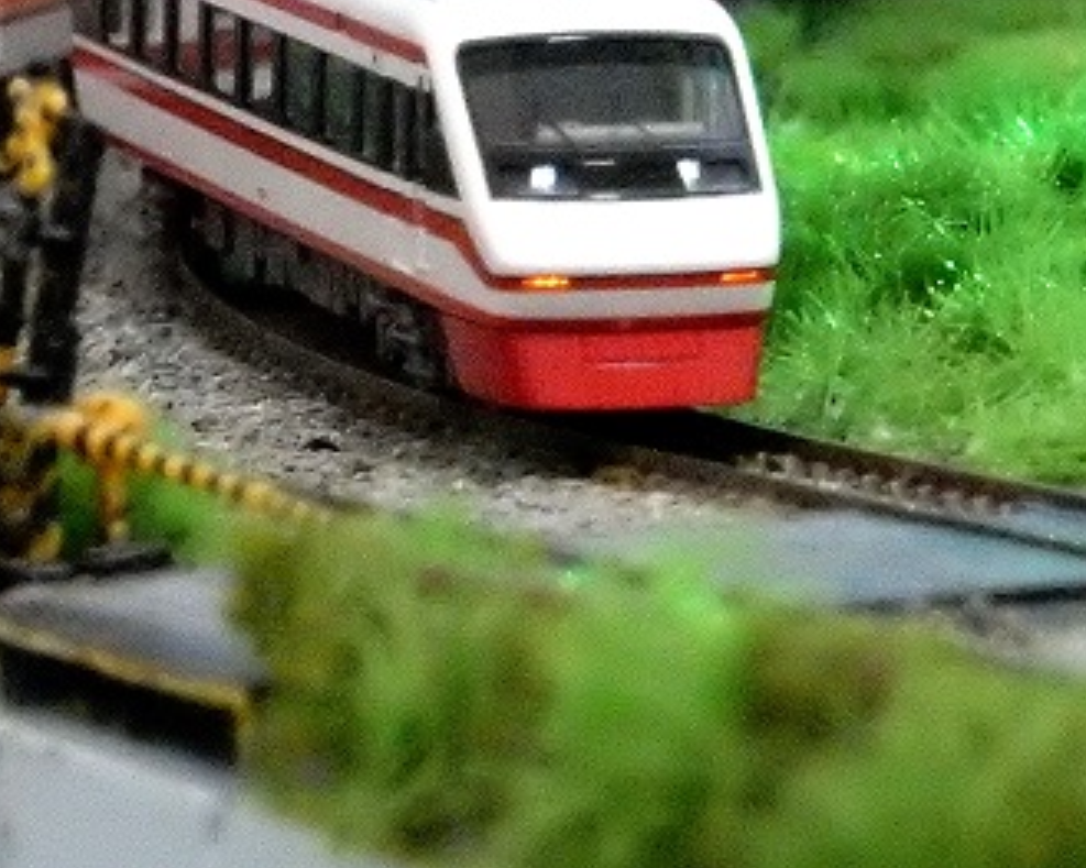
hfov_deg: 4.1
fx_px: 15295
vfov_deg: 3.2
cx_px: 347
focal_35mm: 476
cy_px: 38
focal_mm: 40.9
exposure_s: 1/60
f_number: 6.3
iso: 3200
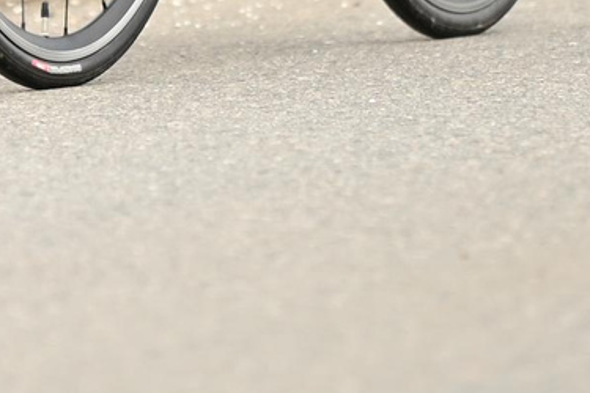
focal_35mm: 1365
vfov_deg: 1.0
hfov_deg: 1.5
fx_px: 22369
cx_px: -368
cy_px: -739
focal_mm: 200
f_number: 2.8
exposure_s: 1/1250
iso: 200
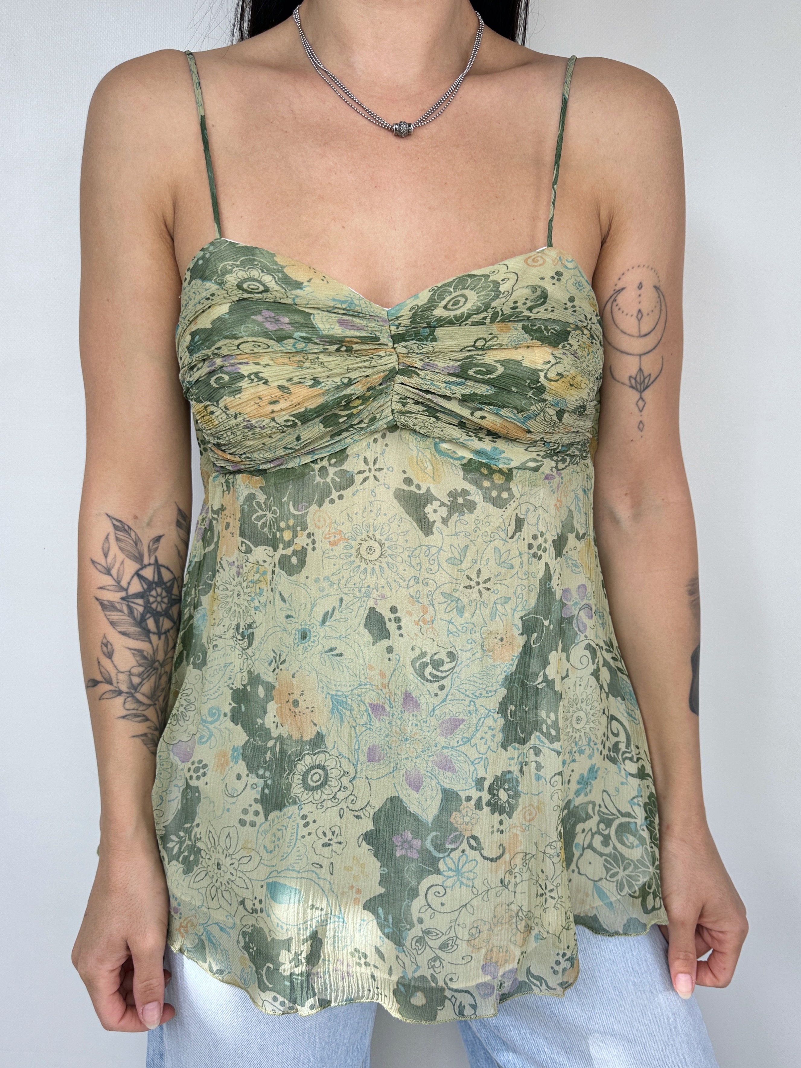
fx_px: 741
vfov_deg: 71.6
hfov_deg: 56.8
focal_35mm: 24
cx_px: 400
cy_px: 534
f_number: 1.78
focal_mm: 6.86
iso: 80
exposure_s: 1/354
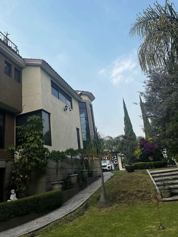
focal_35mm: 26
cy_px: 118
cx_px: 89
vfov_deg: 67.3
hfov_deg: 53.1
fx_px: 178
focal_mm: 5.1
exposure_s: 1/1517
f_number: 1.6
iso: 50
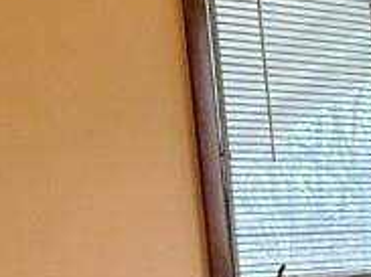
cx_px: 742
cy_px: 388
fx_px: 1050
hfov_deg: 15.8
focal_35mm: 98
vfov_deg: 14.3
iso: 250
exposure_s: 1/60
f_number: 2.2
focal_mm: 2.22
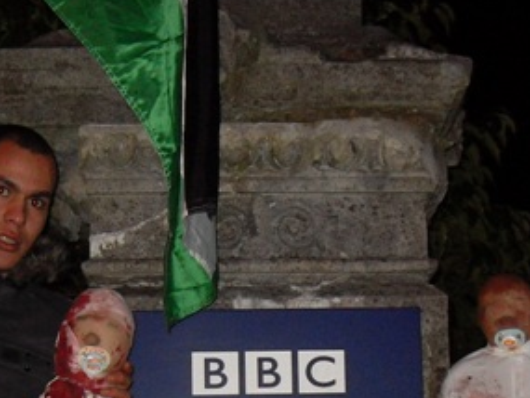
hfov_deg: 23.3
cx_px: 268
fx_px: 1287
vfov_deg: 17.2
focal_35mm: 84
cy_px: 383
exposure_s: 1/15
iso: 200
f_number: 2.8
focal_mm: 6.3
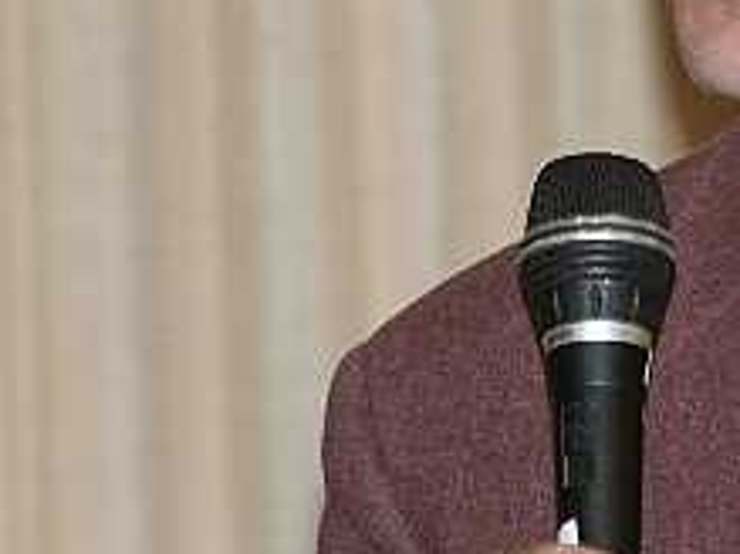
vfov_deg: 1.6
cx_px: 794
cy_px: 110
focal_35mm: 921
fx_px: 19678
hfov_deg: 2.2
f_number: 5.6
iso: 400
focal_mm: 200
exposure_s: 1/60
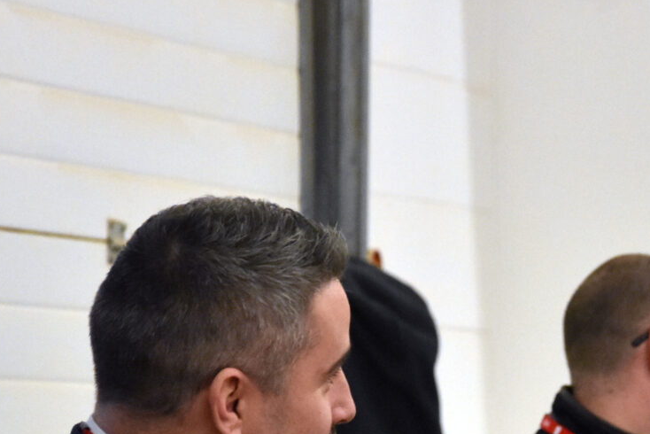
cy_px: 480
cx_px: 553
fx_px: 6020
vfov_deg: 4.1
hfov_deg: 6.2
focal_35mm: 333
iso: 4000
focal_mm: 85
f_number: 5.6
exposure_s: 1/250
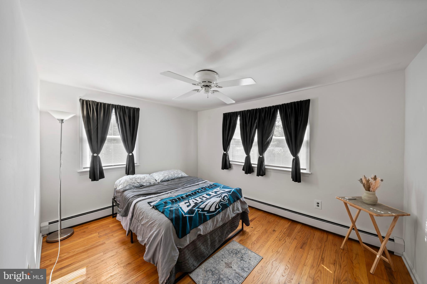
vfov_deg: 90.0
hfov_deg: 112.6
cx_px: 214
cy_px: 142
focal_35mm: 12
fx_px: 142
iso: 400
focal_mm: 12
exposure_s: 1/4
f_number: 10
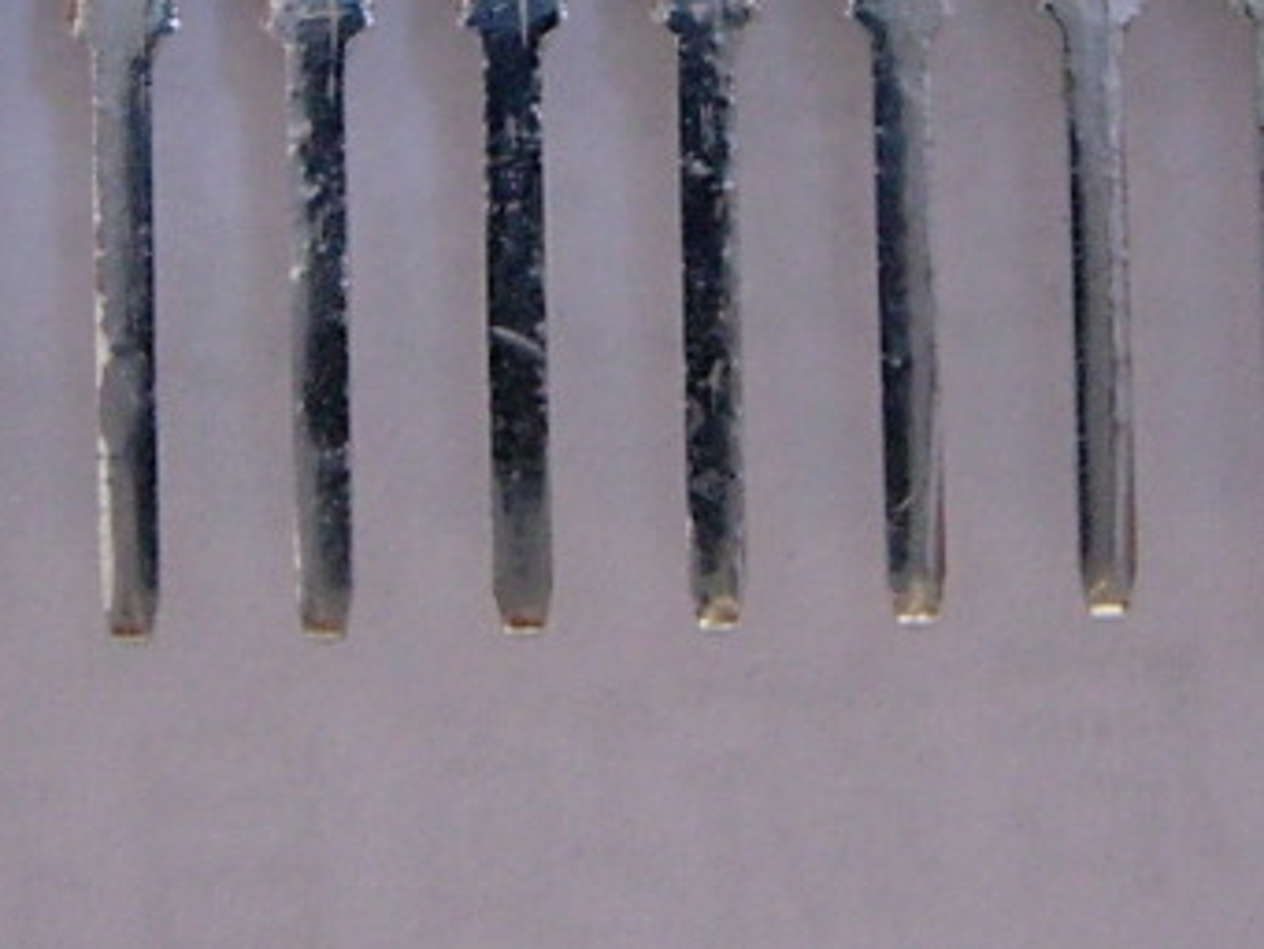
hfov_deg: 17.3
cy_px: -122
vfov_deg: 12.7
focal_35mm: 114
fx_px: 4164
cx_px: 567
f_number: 2.8
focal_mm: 7.8
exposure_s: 1/15.1
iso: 200
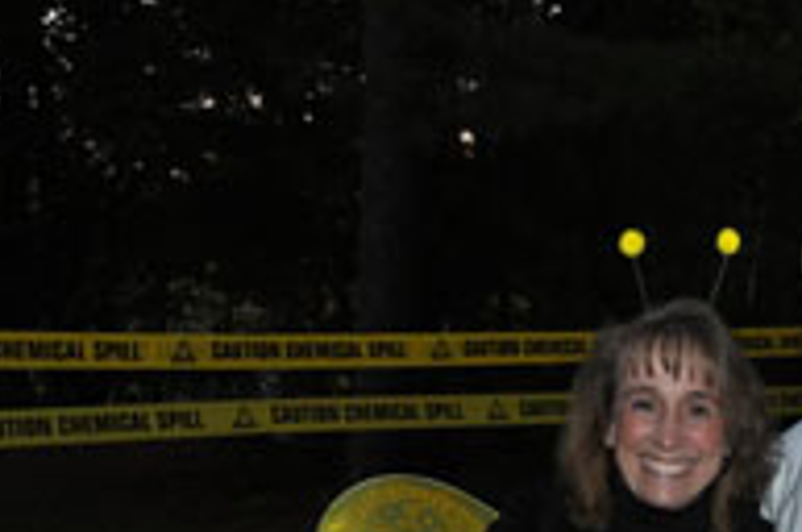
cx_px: 798
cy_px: 511
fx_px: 1801
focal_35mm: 81
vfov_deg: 16.5
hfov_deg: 24.0
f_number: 4
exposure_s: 1/60
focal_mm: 26
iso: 800
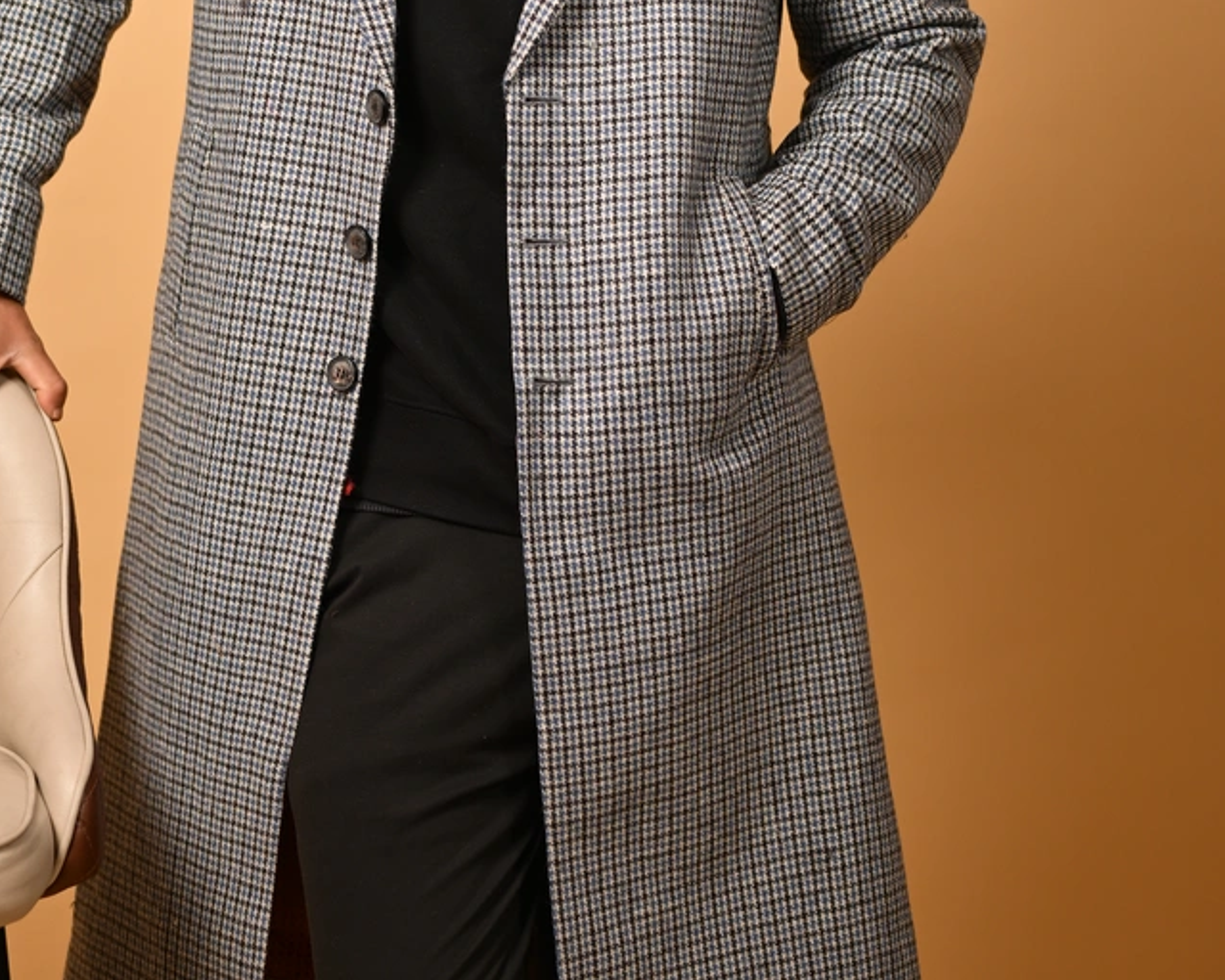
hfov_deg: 15.9
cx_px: 404
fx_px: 4387
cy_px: 385
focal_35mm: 121
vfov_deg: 12.7
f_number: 2.2
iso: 160
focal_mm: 50
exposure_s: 1/1000
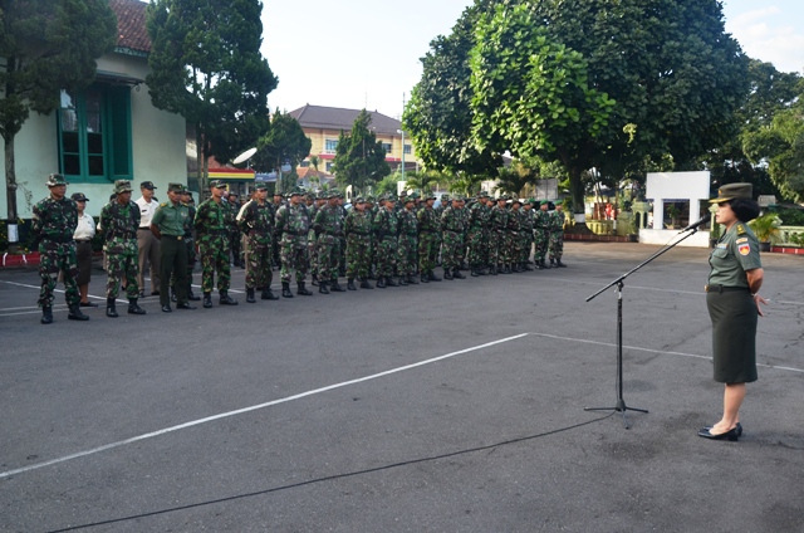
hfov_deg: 59.6
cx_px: 402
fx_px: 702
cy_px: 266
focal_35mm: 32
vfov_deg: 41.5
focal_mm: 21
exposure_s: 1/160
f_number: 7.1
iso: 200
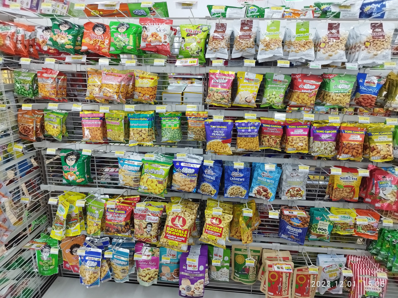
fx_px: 276
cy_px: 149
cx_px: 199
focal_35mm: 24
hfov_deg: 71.6
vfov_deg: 56.8
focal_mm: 5.89
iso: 210
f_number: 1.89
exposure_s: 1/50
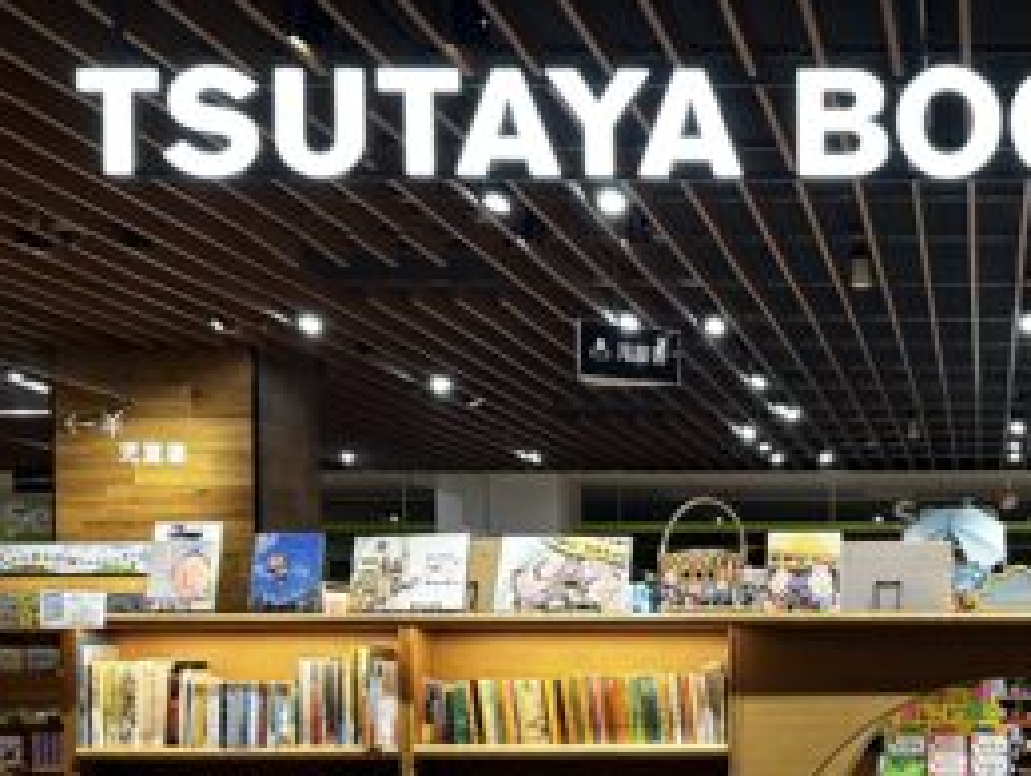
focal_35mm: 74
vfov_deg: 19.5
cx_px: 967
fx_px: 2207
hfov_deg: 25.3
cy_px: 728
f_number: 1.78
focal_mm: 6.86
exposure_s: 1/120
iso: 125
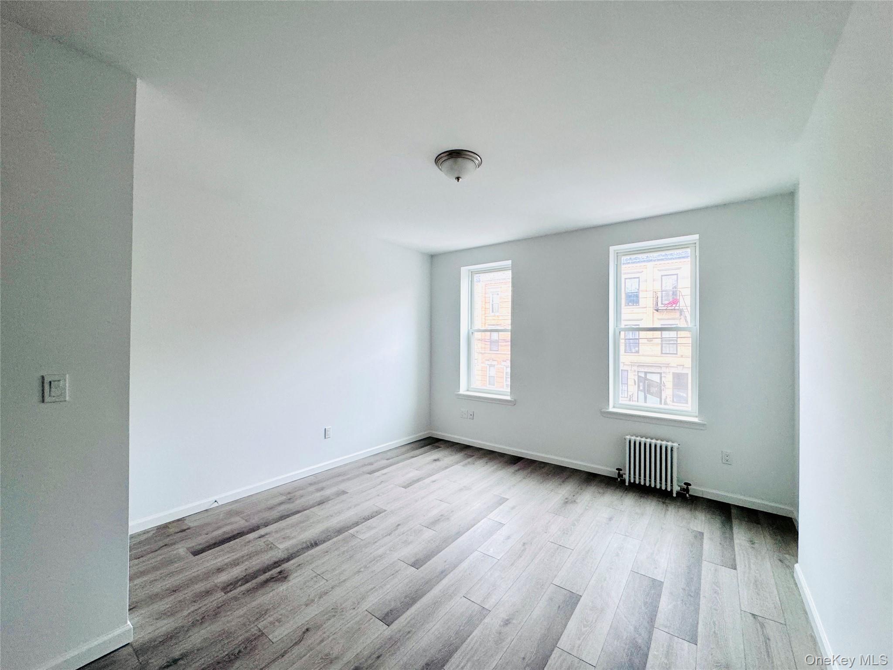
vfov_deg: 85.7
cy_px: 335
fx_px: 361
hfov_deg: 102.1
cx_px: 446
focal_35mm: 14
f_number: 2.2
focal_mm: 2.22
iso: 200
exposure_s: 1/99
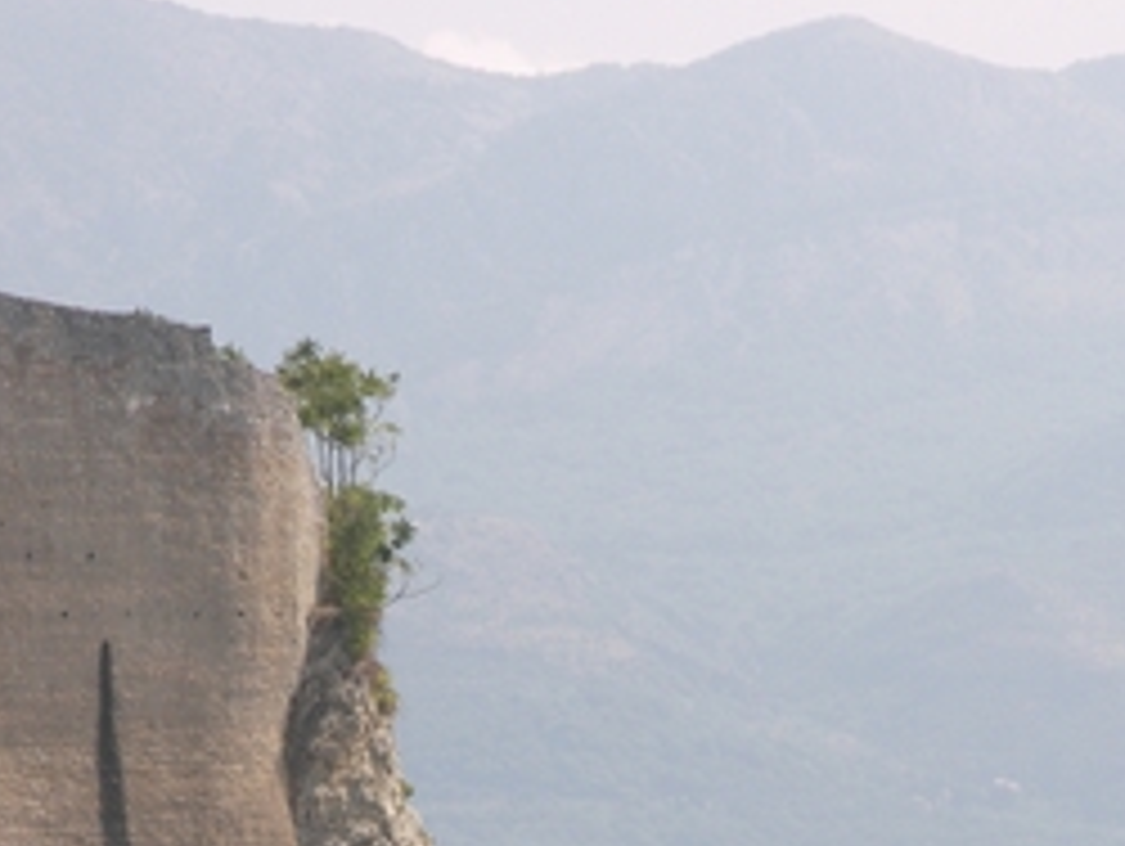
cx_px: 513
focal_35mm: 324
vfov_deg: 4.6
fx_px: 10540
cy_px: 994
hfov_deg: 6.1
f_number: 4
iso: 50
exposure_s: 1/640
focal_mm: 28.4
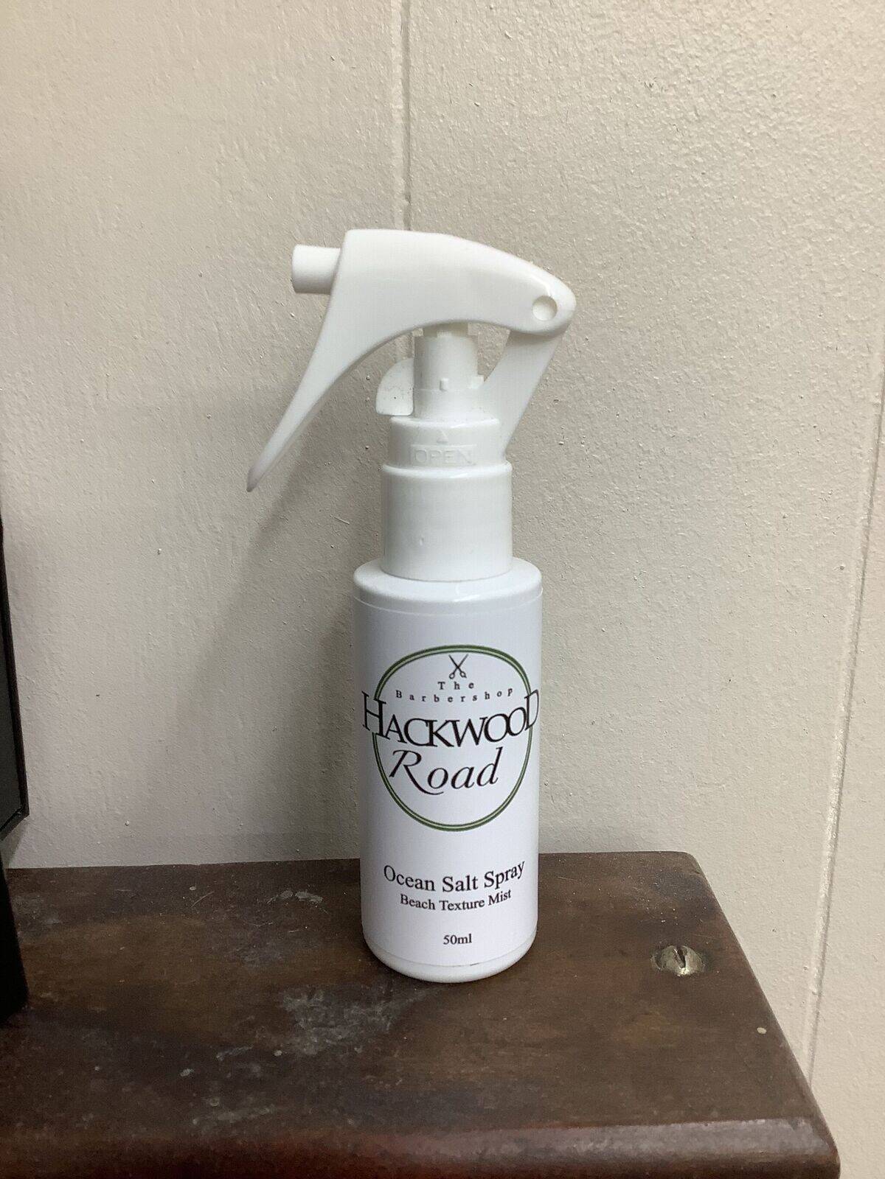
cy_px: 590
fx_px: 1057
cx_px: 442
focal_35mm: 31
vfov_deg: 58.4
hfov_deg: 45.4
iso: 50
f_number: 2.4
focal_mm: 3.3
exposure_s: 1/50
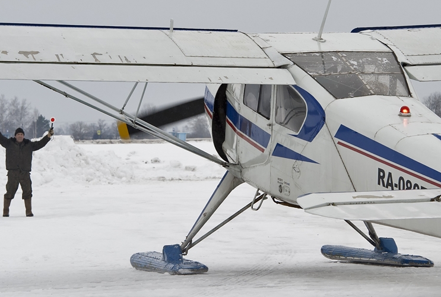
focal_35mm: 210
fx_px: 2580
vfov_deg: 6.6
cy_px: 146
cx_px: 289
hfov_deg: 9.8
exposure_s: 1/800
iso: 800
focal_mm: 130
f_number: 11
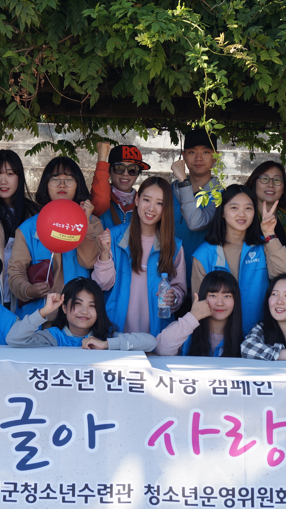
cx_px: 129
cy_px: 254
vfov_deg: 25.4
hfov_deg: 14.4
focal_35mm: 84
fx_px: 1130
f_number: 6.3
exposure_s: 1/100
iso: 100
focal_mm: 35
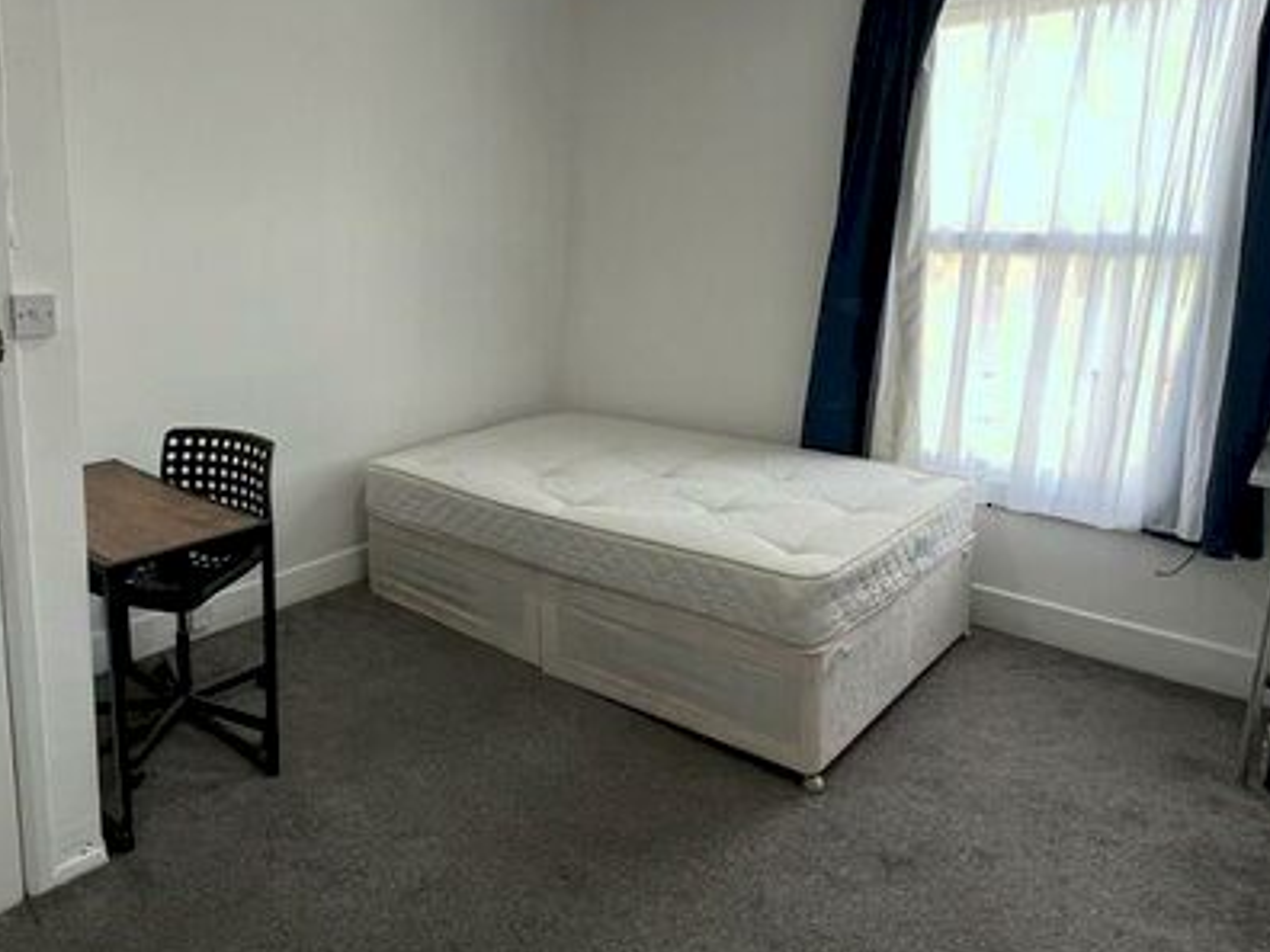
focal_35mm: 23
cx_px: 439
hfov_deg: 72.1
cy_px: 396
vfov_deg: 58.5
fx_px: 844
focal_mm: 1.57
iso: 80
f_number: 1.8
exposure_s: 1/99
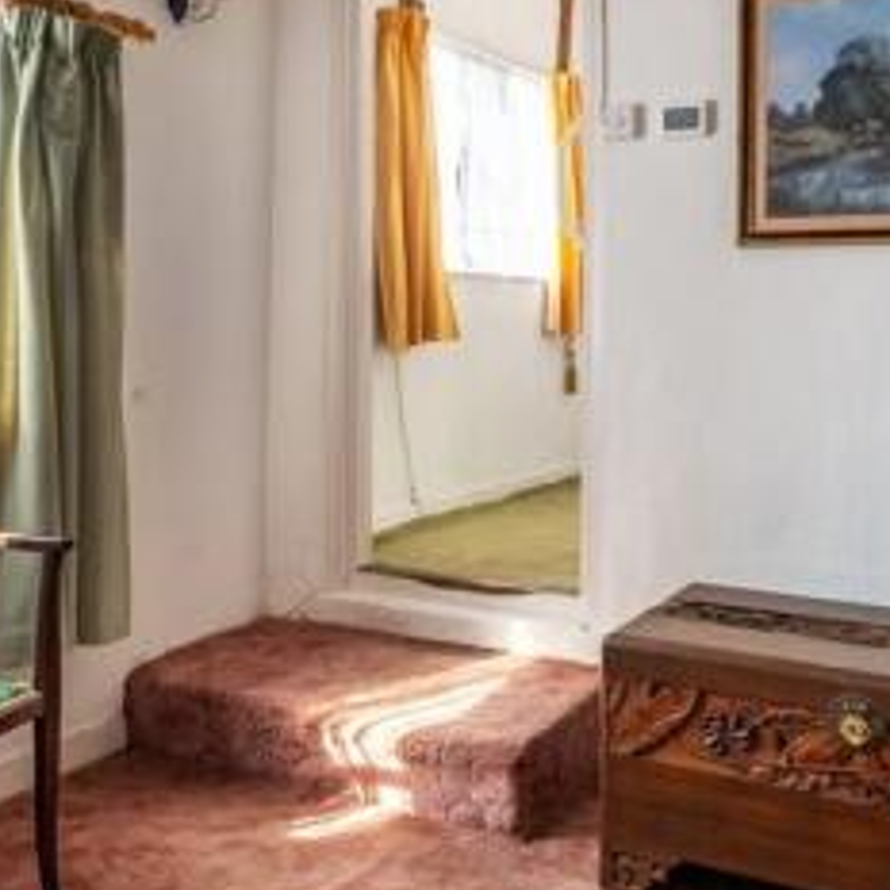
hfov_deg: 45.3
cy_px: 309
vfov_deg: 45.5
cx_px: 595
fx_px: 1047
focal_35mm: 36
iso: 160
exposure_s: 1/125
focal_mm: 10
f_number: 8
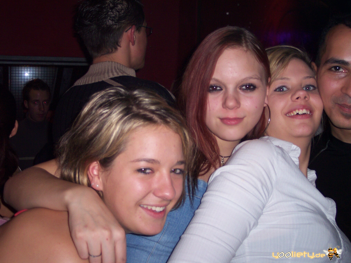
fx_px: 517
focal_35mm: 51
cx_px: 176
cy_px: 132
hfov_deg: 37.5
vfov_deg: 28.6
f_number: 3.4
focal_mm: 10.7
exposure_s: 1/30
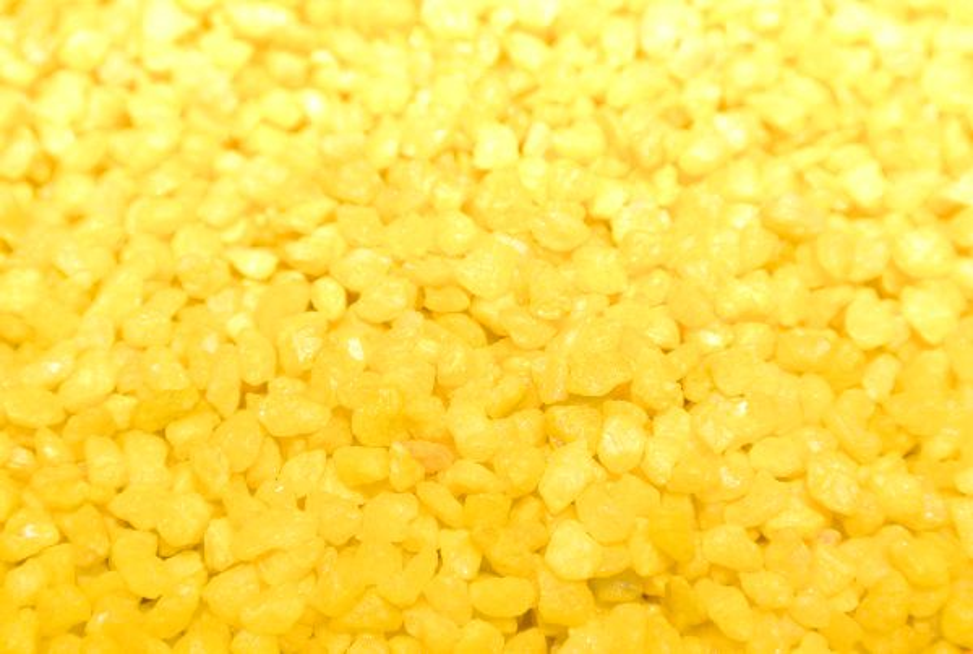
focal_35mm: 63
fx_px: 1707
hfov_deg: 31.8
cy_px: 327
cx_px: 486
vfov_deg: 21.7
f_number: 5
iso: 280
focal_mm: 23.6
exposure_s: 1/60
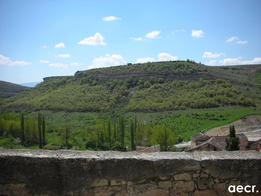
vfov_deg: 40.7
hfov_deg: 52.6
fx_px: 264
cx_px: 130
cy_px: 98
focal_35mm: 35
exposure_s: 1/107
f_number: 8.5
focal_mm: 5.8
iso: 50
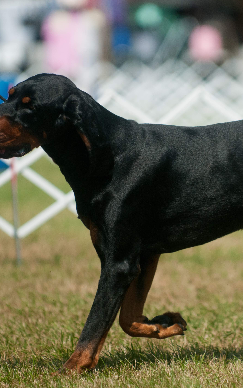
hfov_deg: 2.8
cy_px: 194
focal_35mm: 461
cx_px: 209
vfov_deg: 4.6
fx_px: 4886
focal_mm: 200
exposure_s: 1/8000
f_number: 2.8
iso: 400
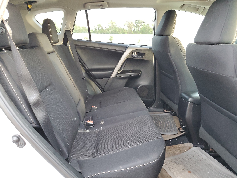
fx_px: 178
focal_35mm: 26
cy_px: 89
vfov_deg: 53.1
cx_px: 118
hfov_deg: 67.3
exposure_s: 1/60.2
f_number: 1.5
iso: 214
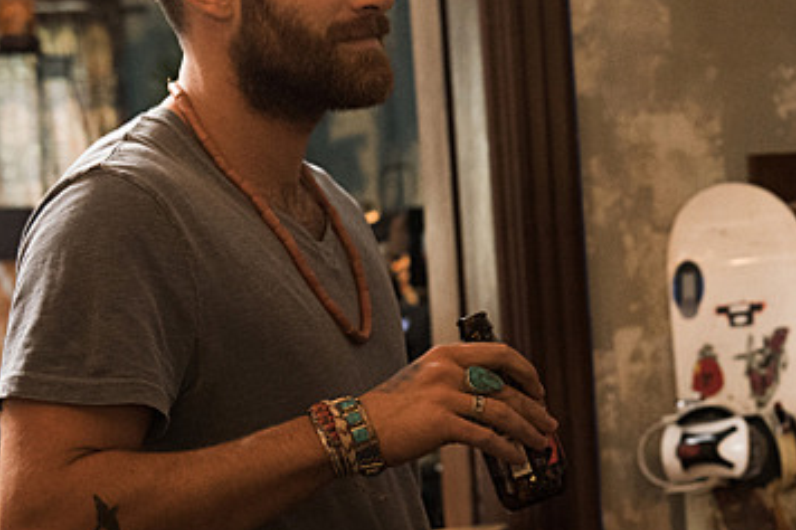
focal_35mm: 114
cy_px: 322
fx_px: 2519
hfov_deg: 17.5
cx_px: 794
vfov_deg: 12.0
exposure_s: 1/250
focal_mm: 52
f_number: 4
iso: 3200
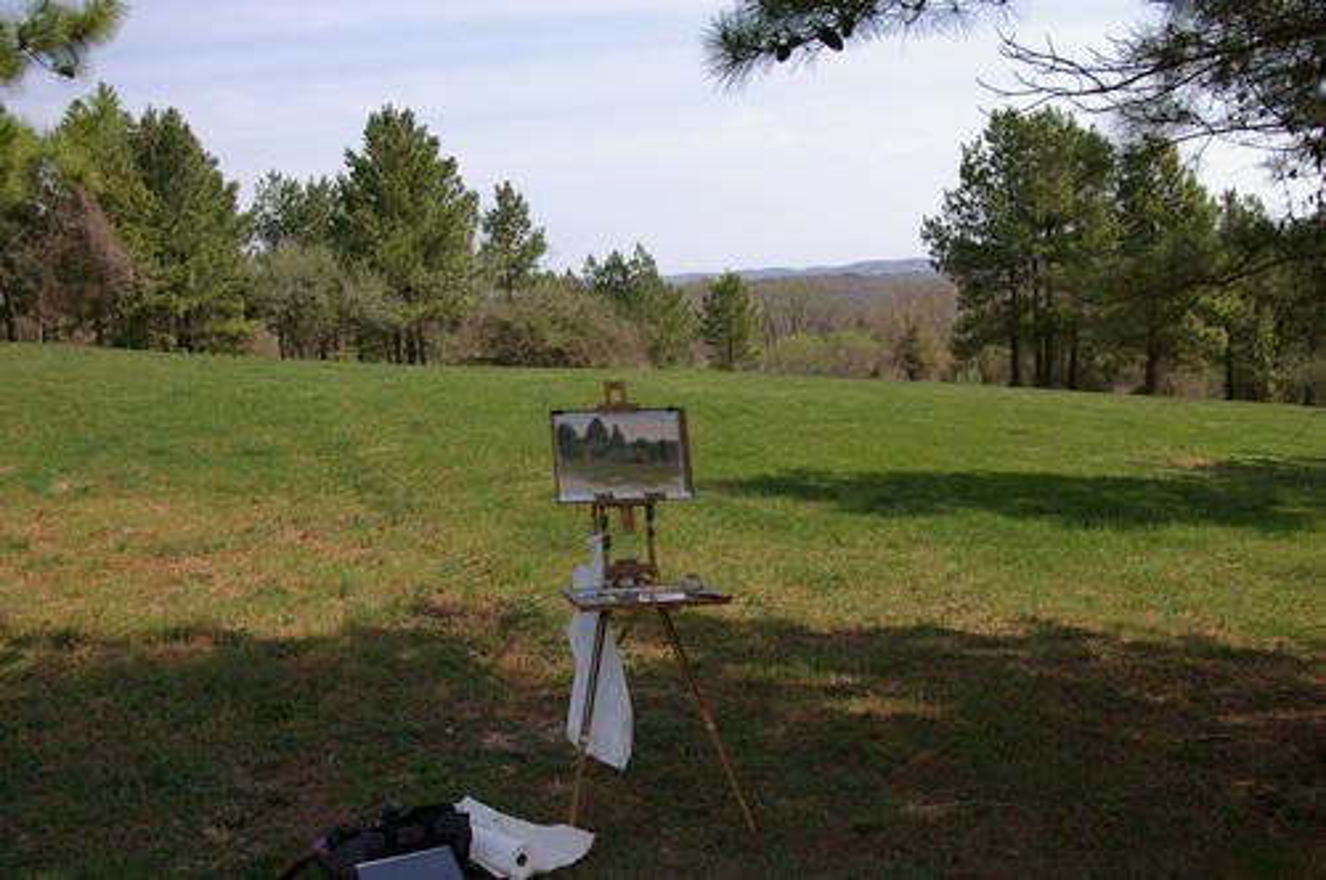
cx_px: 663
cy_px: 440
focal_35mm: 34
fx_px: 1269
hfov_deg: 55.2
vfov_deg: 38.3
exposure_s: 1/400
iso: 200
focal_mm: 23
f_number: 8
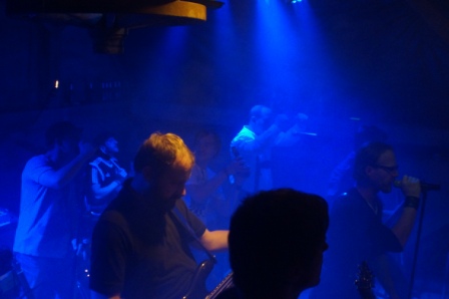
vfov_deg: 31.8
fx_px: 523
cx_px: 224
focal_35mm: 42
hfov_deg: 46.4
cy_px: 150
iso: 2000
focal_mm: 28
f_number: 4
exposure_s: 1/160
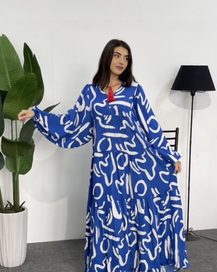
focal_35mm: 61
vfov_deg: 31.0
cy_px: 138
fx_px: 490
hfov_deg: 25.0
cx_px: 104
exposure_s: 1/100
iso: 80
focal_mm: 6
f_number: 2
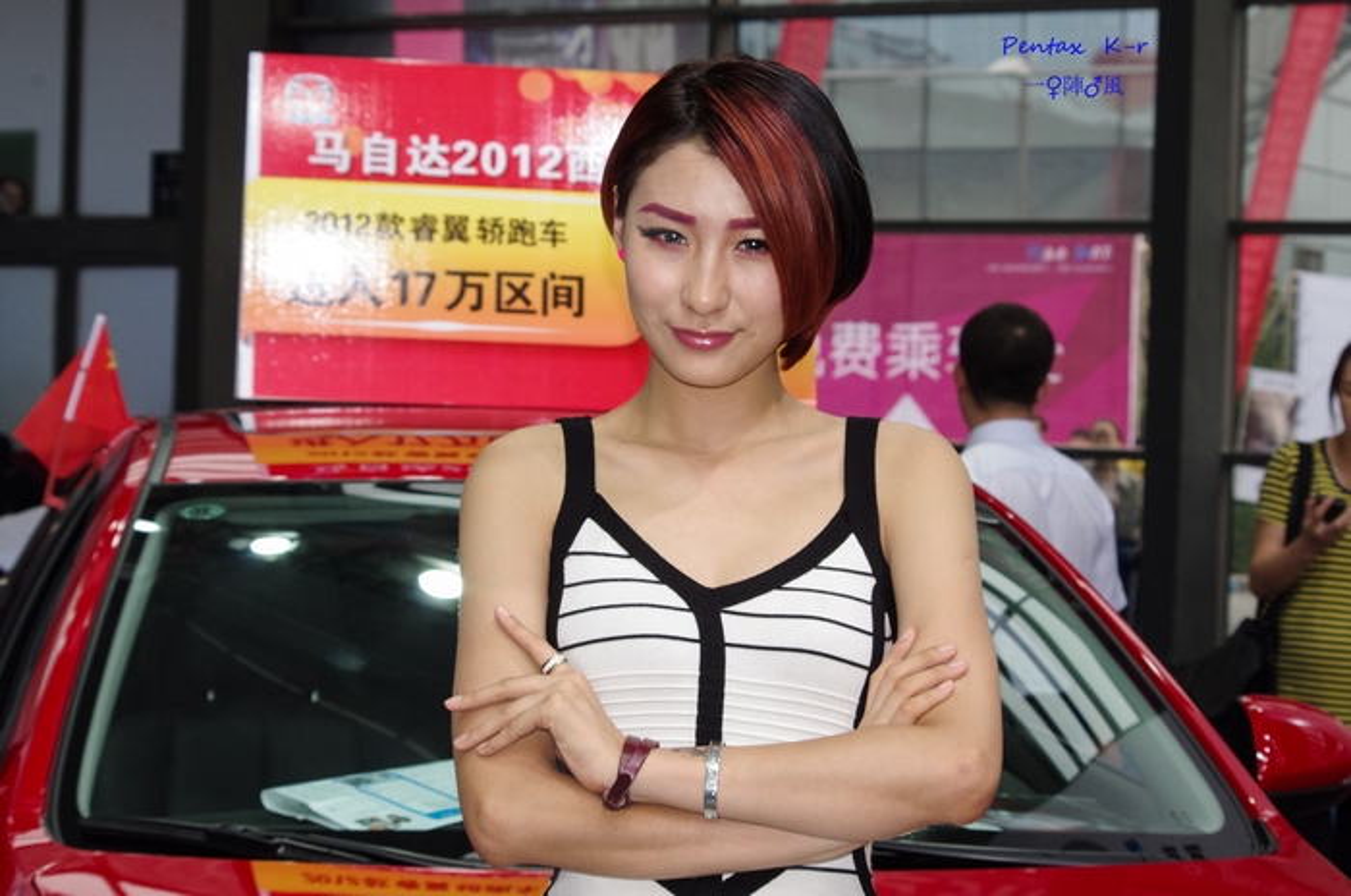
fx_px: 3072
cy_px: 448
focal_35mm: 82
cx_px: 676
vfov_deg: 16.6
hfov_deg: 24.8
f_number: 8
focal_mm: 55
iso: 800
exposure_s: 1/100
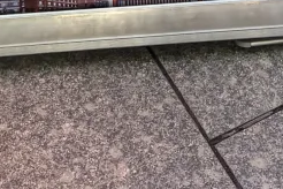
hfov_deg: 13.0
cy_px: -603
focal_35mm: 158
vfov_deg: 6.6
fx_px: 1242
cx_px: 173
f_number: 1.6
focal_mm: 5.96
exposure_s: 1/336
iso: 50
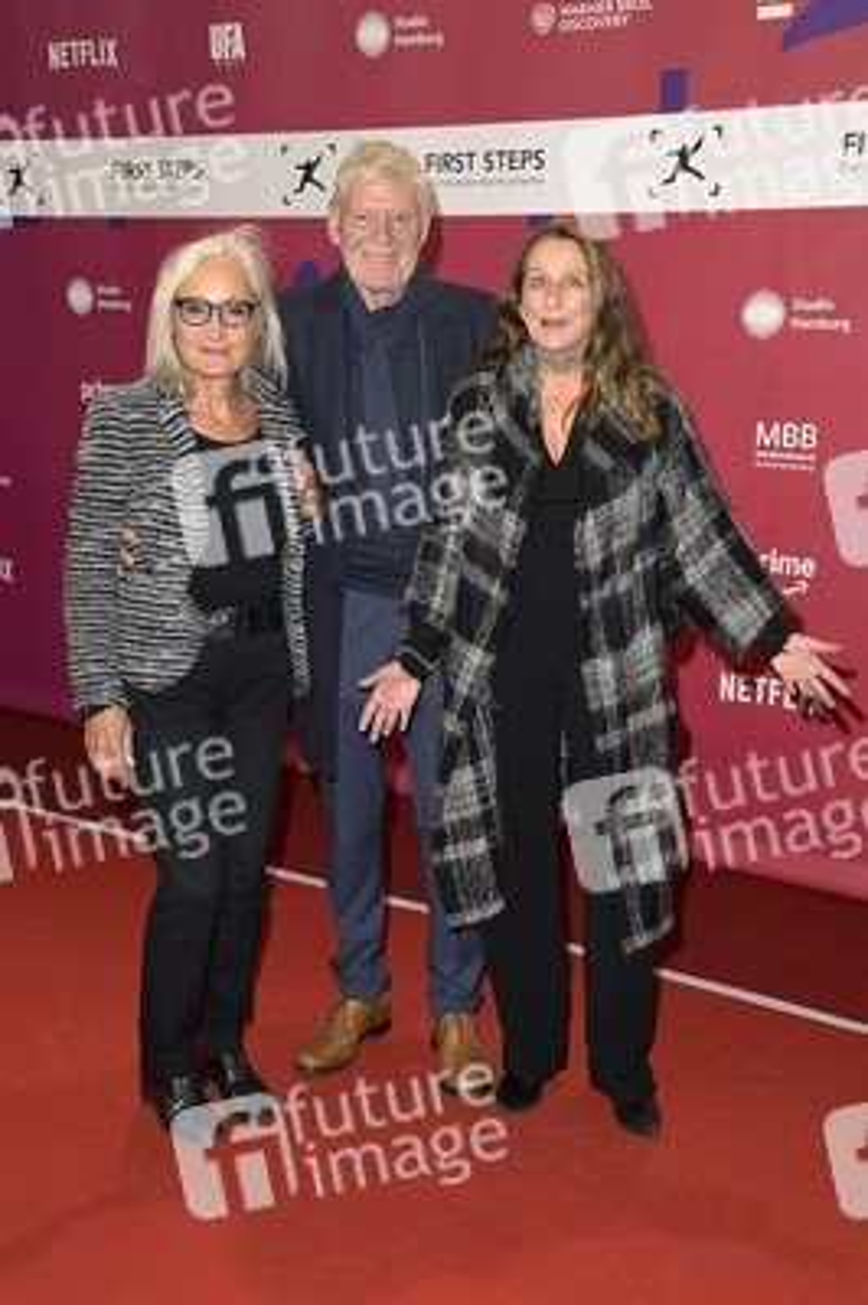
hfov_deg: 29.2
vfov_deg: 42.8
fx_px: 1666
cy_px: 652
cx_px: 434
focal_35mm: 46
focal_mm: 46
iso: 400
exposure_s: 1/250
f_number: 5.6
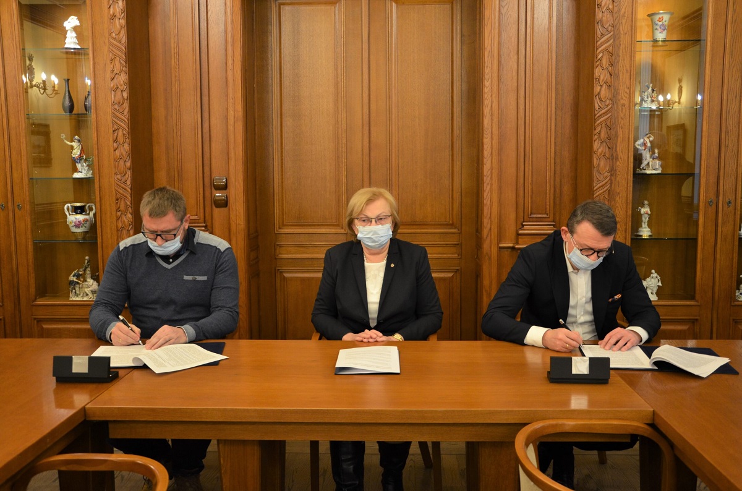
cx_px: 371
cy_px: 246
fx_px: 679
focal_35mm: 33
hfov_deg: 57.3
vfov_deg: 39.8
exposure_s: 1/30
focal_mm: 22
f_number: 3.8
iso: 800
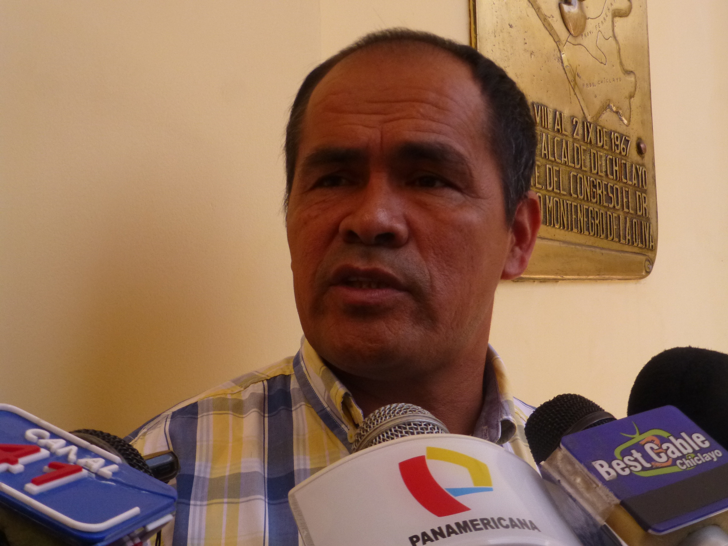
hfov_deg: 35.5
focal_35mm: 54
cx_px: 364
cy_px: 273
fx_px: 1136
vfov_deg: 27.0
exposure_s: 1/500
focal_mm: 9.7
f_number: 4.6
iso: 320
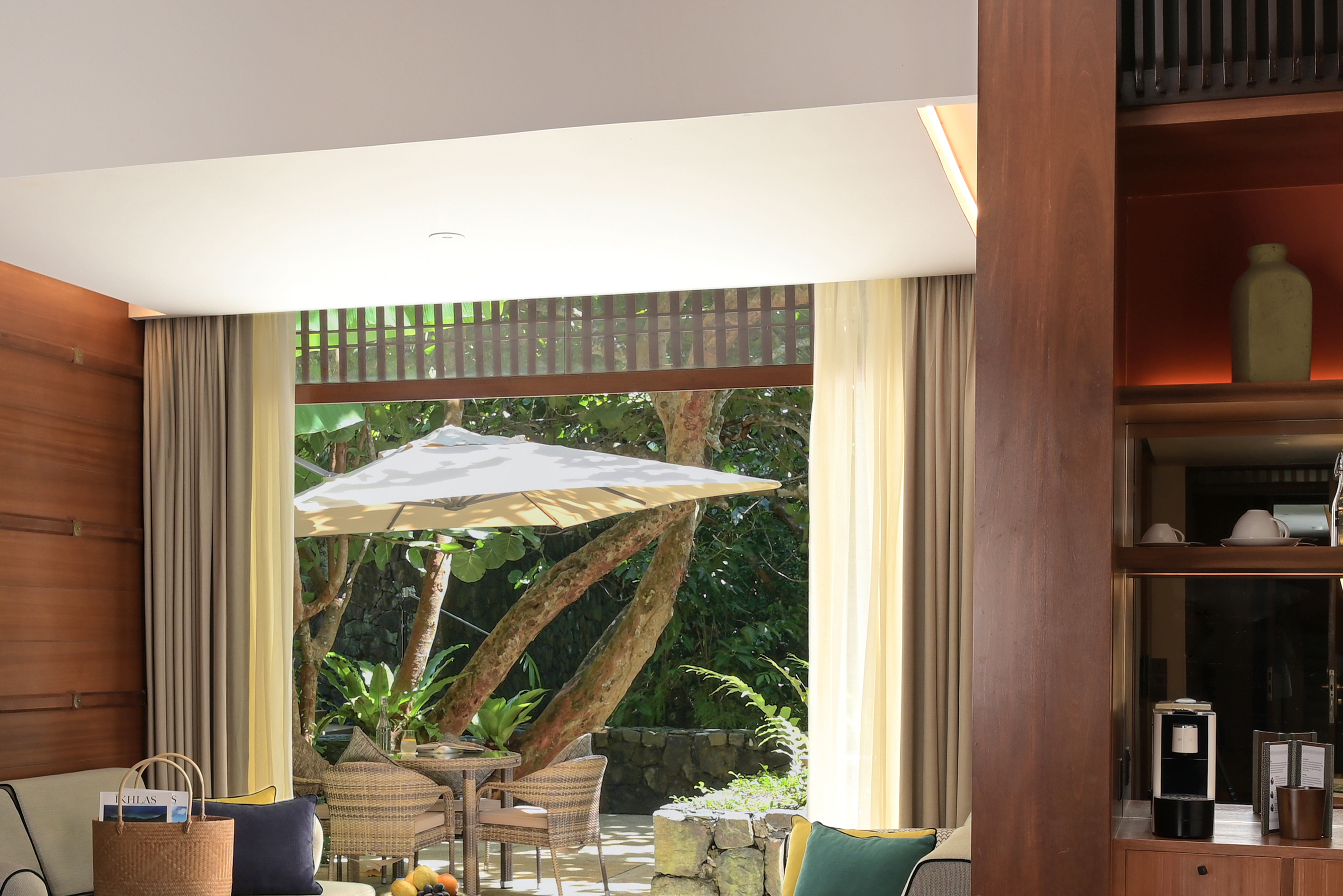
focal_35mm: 49
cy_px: 811
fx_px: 1829
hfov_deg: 40.1
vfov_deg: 26.6
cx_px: 527
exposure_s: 1/30
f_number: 8
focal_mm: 24
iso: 100
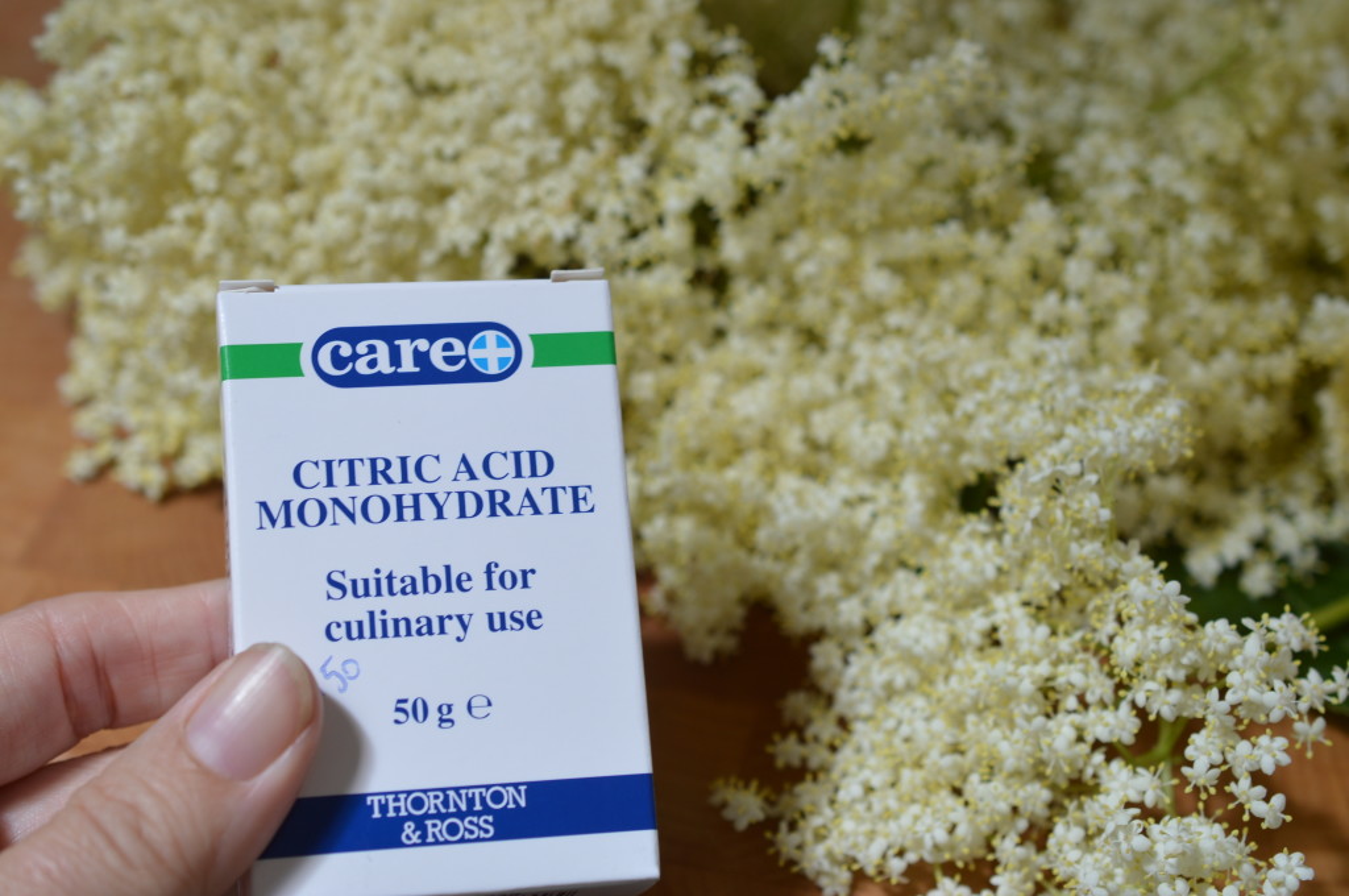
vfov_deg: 22.6
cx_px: 674
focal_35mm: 60
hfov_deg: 33.4
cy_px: 448
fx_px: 2245
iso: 140
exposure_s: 1/125
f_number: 5.6
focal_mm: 40
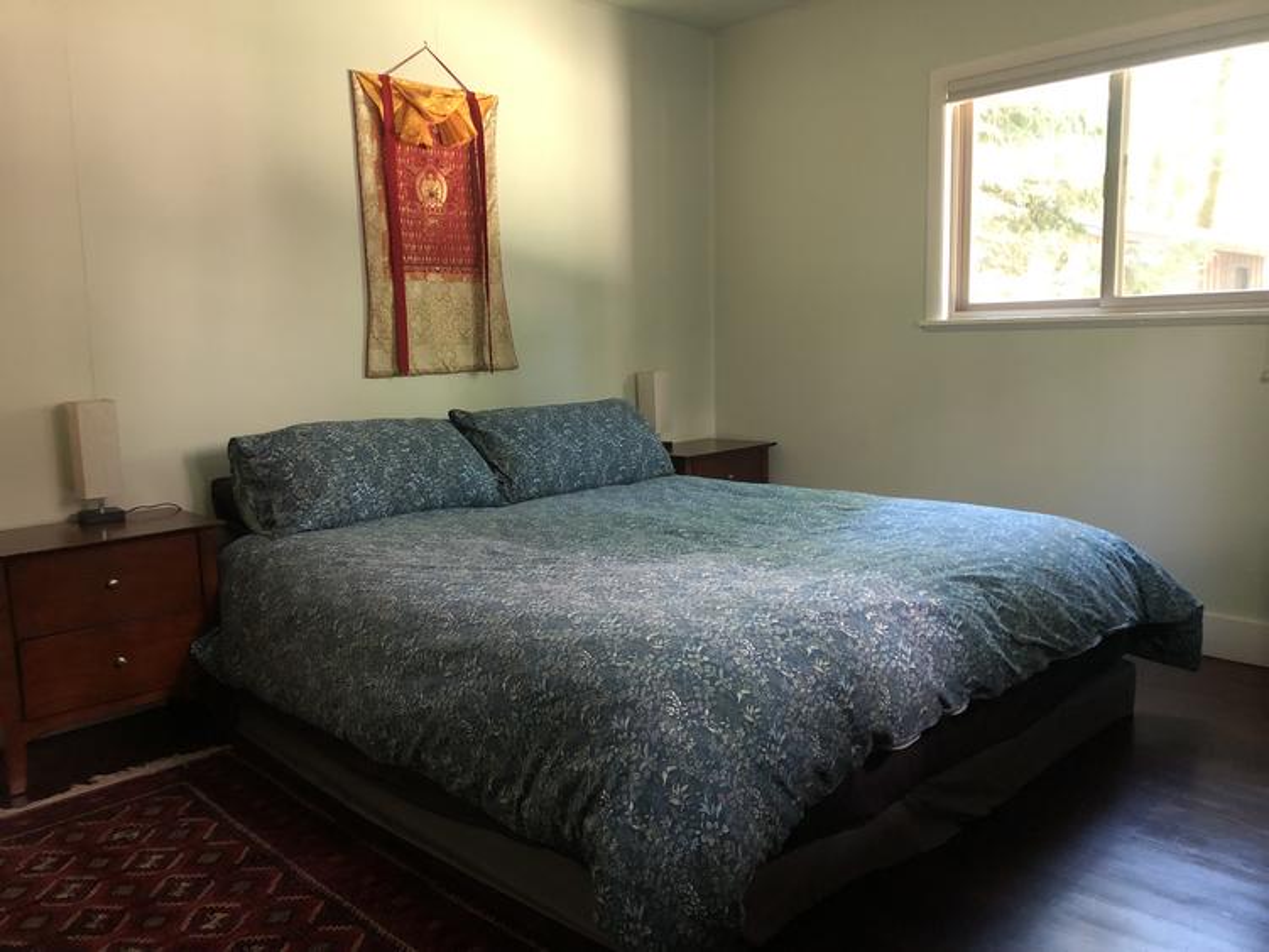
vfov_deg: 49.7
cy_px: 476
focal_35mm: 28
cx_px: 634
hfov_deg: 63.5
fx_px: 1026
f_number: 1.8
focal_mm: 3.99
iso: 80
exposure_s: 1/4
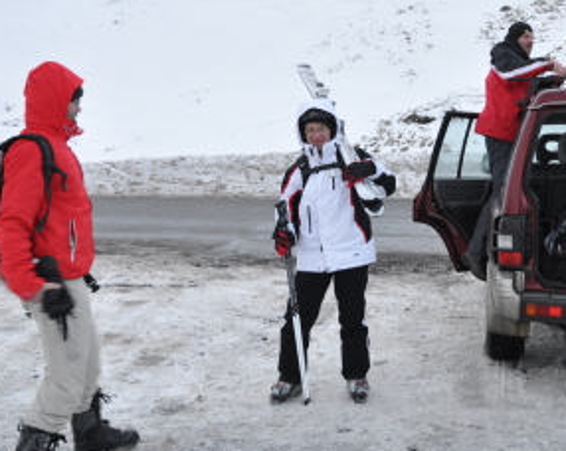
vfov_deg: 29.1
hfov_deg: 35.9
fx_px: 870
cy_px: 207
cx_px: 352
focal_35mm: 52
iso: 200
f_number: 5.6
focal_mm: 22
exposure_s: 1/30
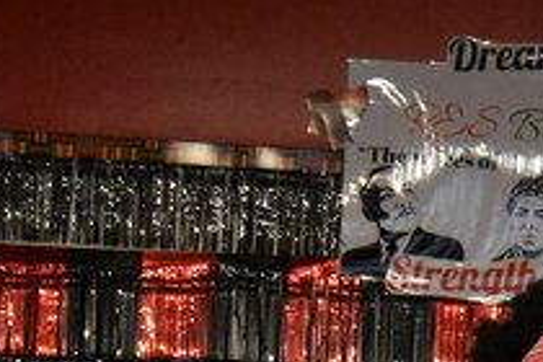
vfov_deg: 4.4
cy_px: 434
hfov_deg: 6.5
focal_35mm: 315
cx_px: 809
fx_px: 4749
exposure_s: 1/100
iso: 5600
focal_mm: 55
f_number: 7.1
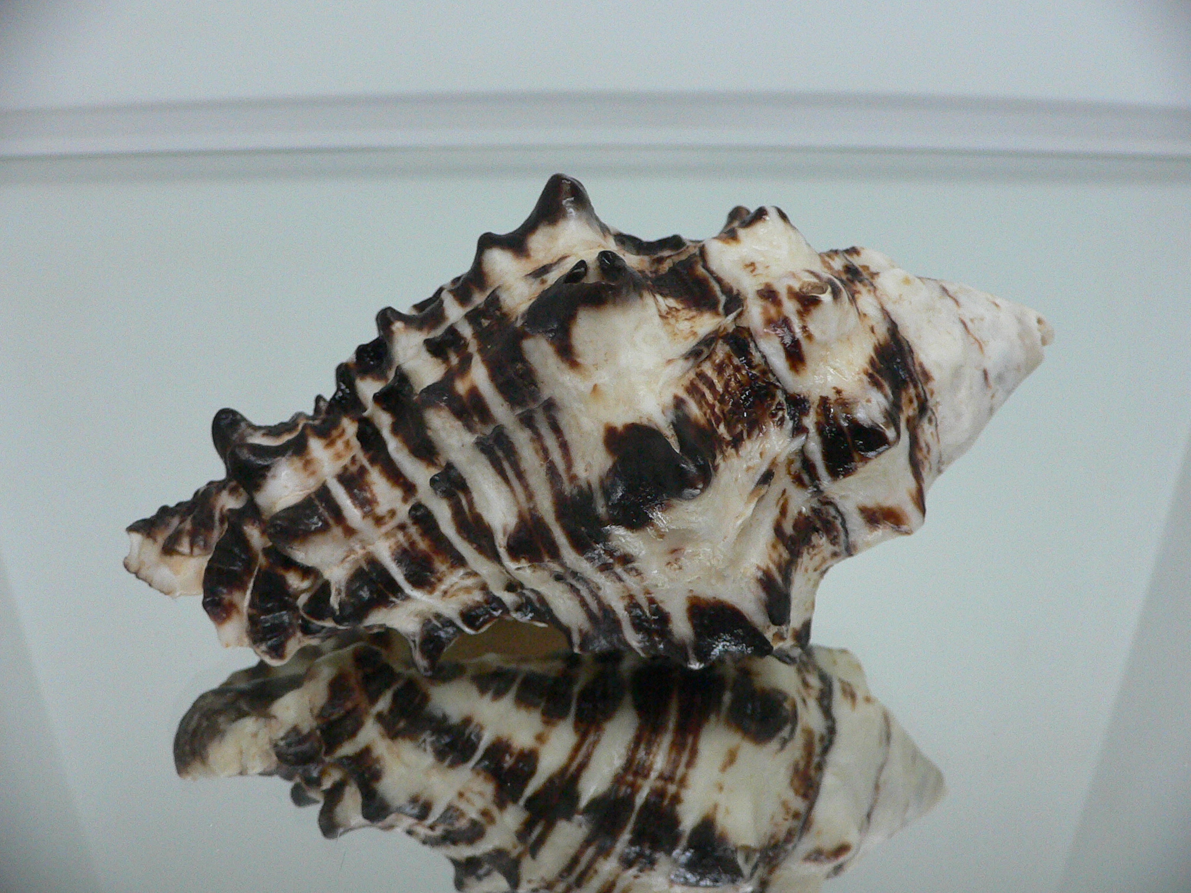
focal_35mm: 35
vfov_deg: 40.7
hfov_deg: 52.6
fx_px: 1204
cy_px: 446
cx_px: 596
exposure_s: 1/50
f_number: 2.8
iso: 200
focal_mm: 4.6
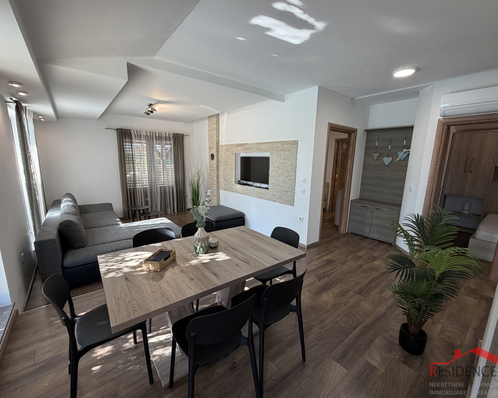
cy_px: 201
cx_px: 250
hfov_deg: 96.8
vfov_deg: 84.1
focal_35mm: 15
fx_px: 221
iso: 160
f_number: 2.2
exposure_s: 1/100
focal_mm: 2.22
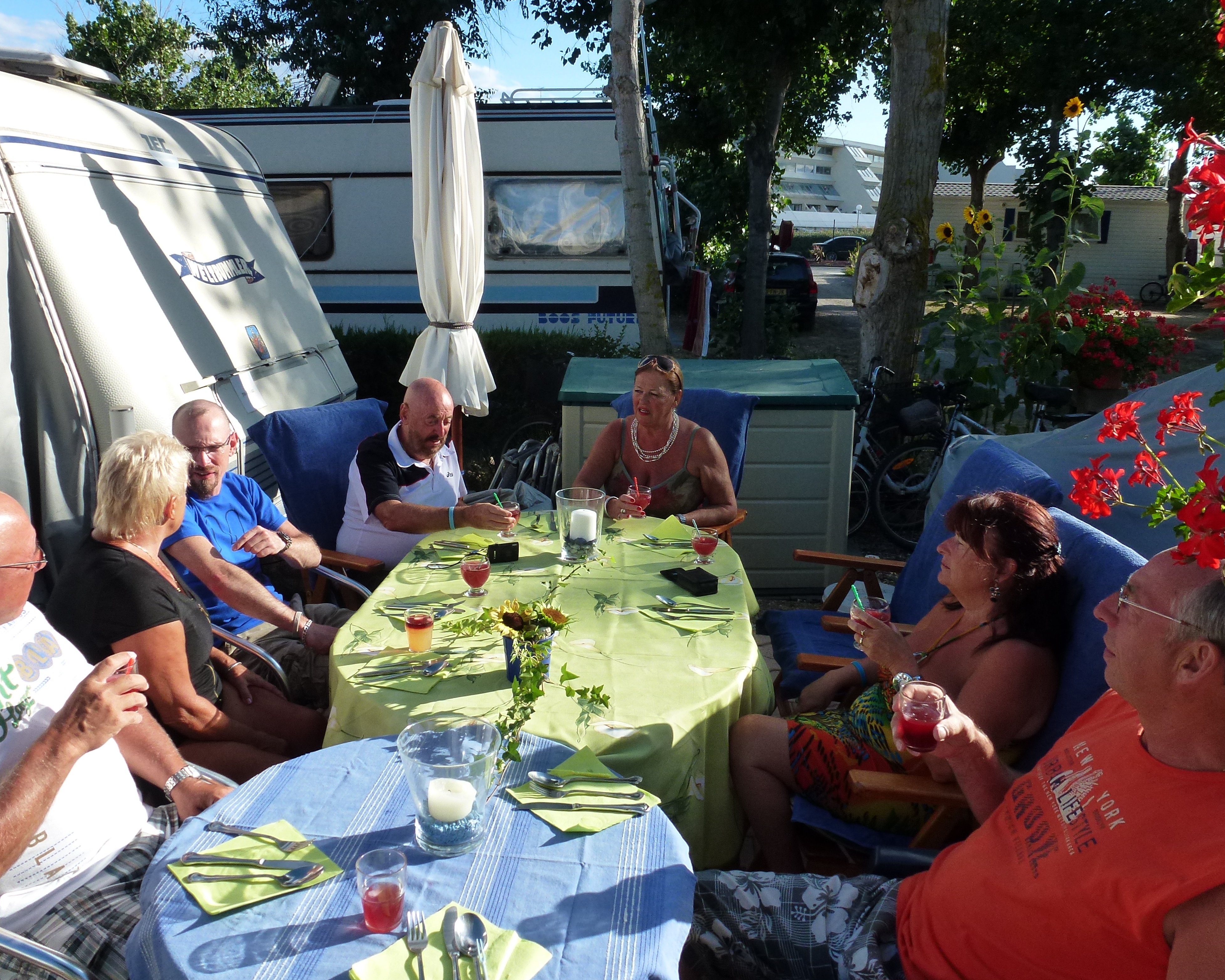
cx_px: 568
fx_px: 943
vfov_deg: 54.9
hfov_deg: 65.9
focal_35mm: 26
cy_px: 474
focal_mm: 4.3
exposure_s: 1/500
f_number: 4
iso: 160
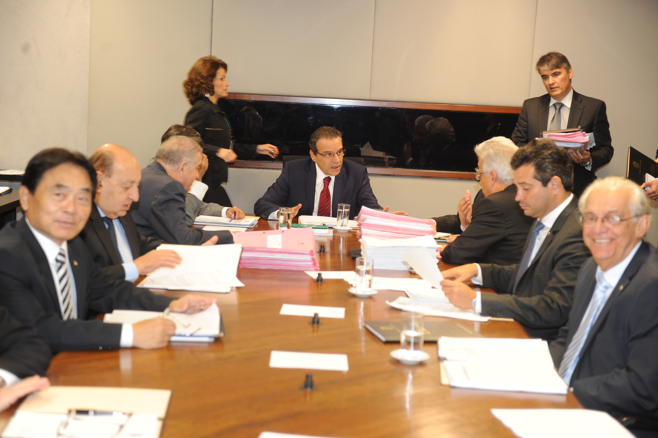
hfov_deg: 33.4
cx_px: 329
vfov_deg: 22.6
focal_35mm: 60
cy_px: 219
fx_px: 1096
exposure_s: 1/60
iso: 800
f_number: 3.2
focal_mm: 60
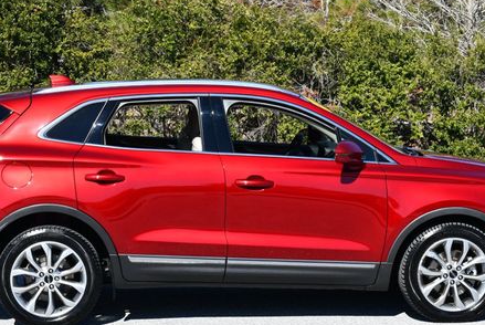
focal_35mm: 102
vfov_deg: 13.5
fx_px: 1376
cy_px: 134
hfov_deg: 20.0
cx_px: 246
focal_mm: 35
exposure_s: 1/250
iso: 125
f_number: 8
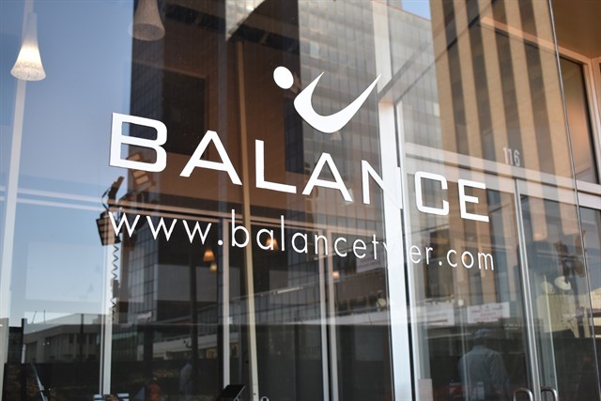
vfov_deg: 31.9
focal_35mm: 42
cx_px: 300
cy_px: 200
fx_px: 701
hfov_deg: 46.4
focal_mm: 28
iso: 400
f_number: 5
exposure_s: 1/250
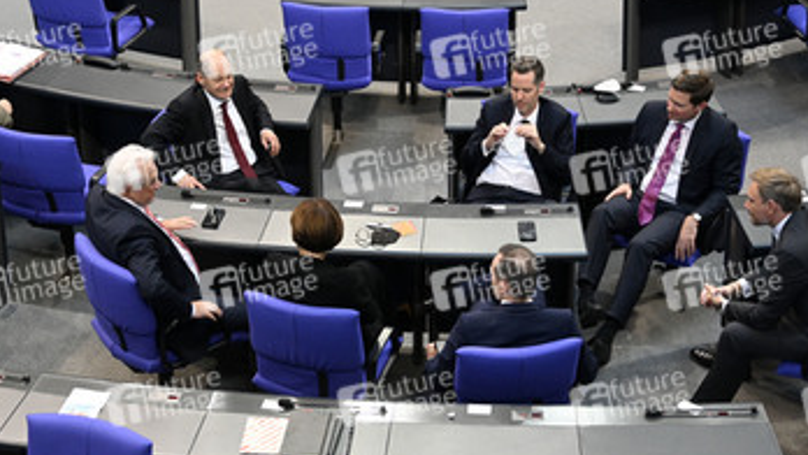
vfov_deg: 14.4
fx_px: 1800
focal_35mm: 84
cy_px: 225
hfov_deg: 25.3
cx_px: 428
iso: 6400
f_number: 5.6
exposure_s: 1/200
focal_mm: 62
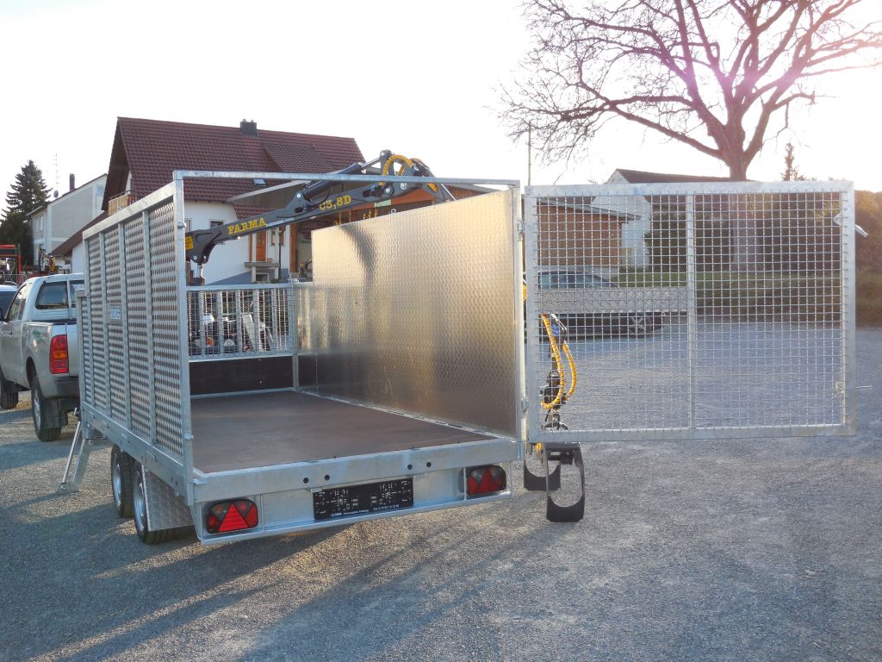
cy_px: 331
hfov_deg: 46.8
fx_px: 1019
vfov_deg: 36.0
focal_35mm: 40
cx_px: 441
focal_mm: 7.1
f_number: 3.6
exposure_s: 1/200
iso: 125
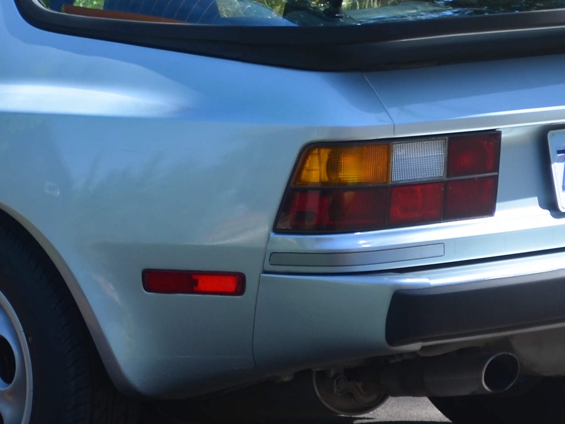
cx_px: -15
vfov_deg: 6.0
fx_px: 4065
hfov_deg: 7.9
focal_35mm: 249
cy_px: 148
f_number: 5.6
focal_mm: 48
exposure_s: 1/125
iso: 110
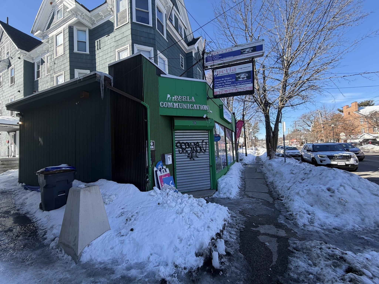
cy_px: 142
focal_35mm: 14
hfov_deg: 102.1
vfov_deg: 85.7
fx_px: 153
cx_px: 190
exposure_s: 1/506
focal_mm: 2.22
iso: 40
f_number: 2.2
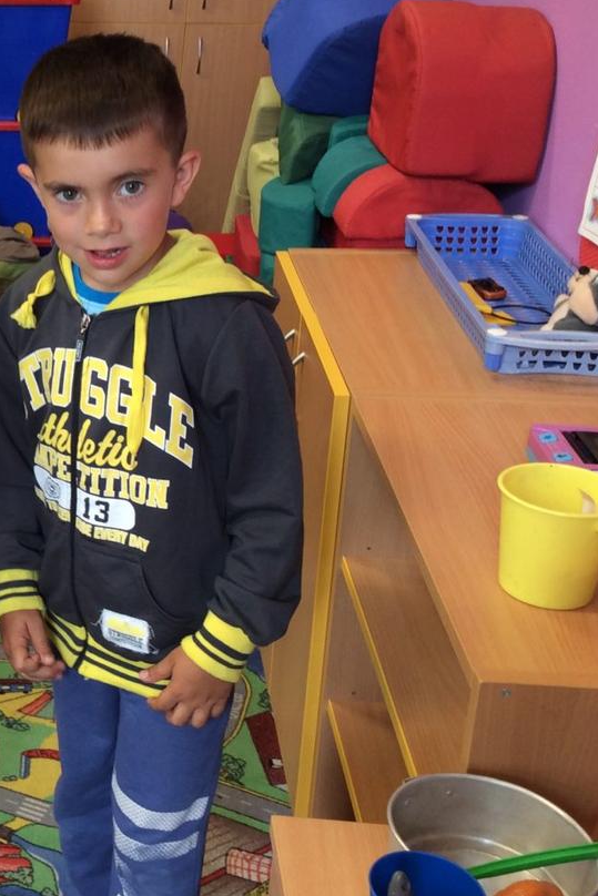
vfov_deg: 36.2
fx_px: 1370
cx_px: -113
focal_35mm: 55
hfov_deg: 22.7
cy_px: 386
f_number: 2.4
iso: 32
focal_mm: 3.3
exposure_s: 1/25
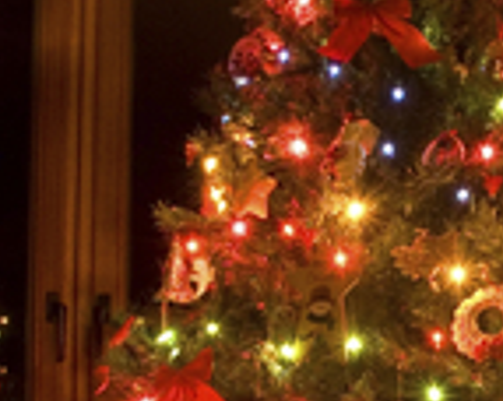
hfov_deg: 22.1
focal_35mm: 85
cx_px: 431
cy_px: 380
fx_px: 1264
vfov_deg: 17.7
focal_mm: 18
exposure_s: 20
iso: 200
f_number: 16
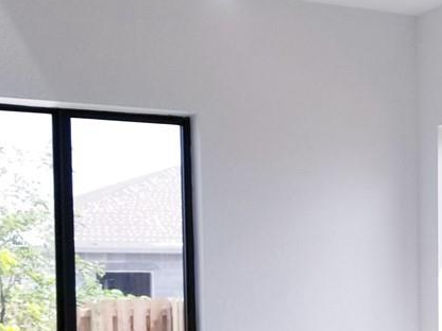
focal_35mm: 100
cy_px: 345
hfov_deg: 18.9
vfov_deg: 14.5
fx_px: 1277
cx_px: 474
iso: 50
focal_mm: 4.3
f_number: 1.7
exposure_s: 1/400
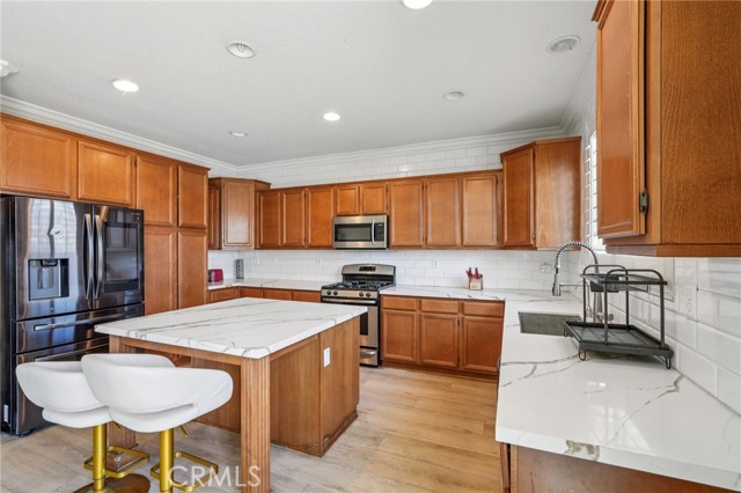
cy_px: 246
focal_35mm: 16
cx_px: 370
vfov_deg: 73.7
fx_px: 329
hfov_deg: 96.8
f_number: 8
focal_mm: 16
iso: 400
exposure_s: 1/10
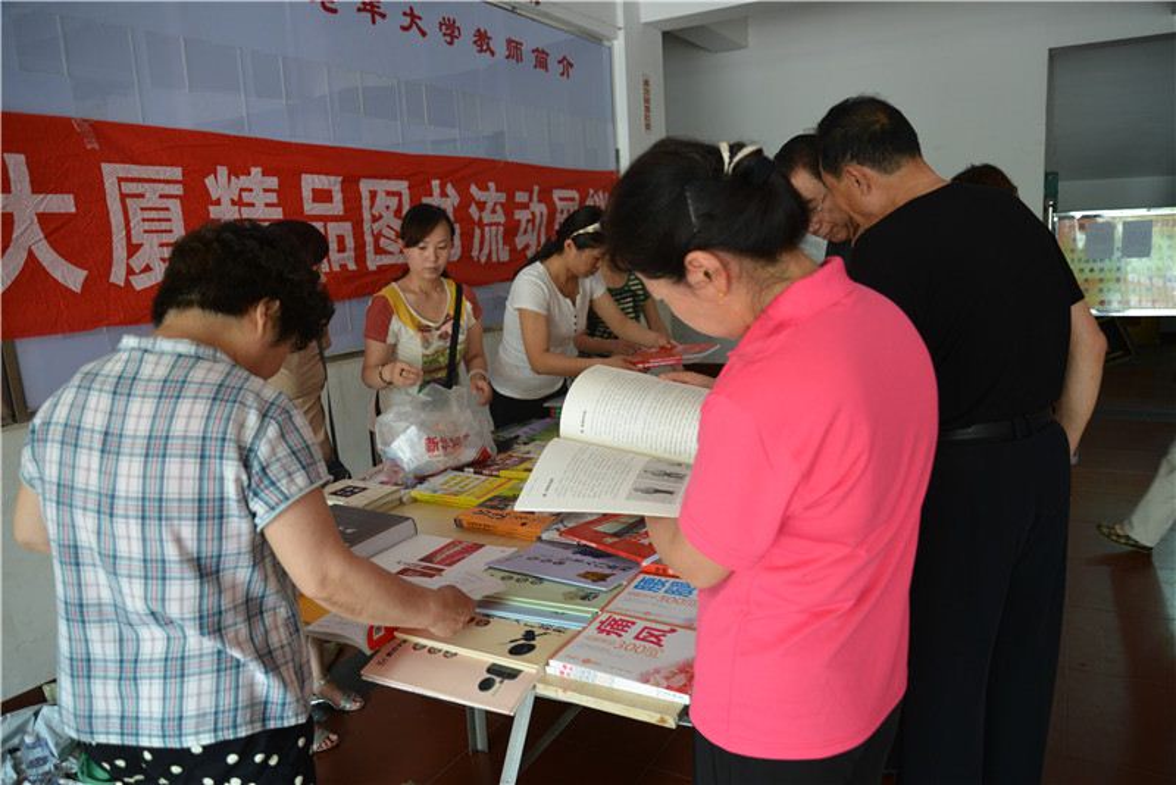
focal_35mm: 24
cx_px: 588
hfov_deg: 73.7
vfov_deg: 53.2
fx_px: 784
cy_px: 392
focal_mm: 24
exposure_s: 1/50
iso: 800
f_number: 3.5
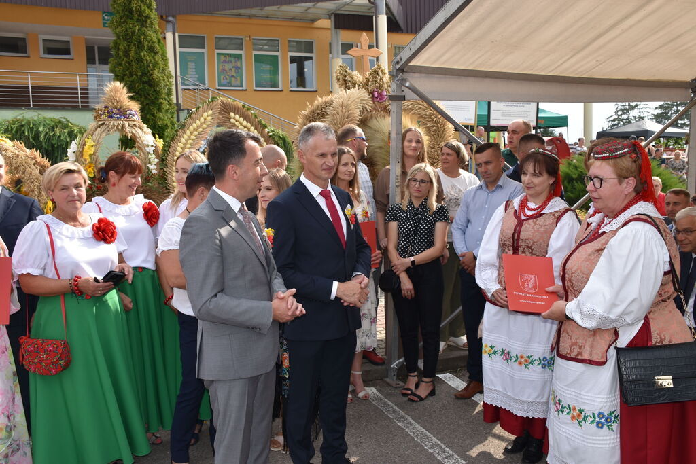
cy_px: 232
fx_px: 638
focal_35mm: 33
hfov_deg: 57.2
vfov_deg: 40.0
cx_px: 348
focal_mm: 22
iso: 100
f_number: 8
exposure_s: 1/200
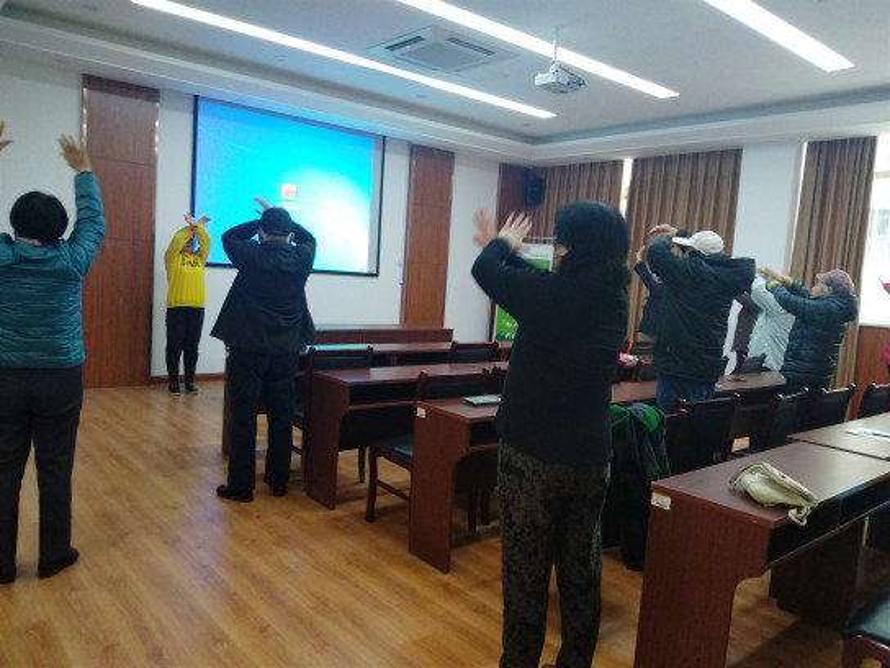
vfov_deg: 53.1
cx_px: 445
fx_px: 668
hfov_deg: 67.3
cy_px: 334
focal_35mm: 26
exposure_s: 1/25
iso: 640
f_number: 2.2
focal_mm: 3.83
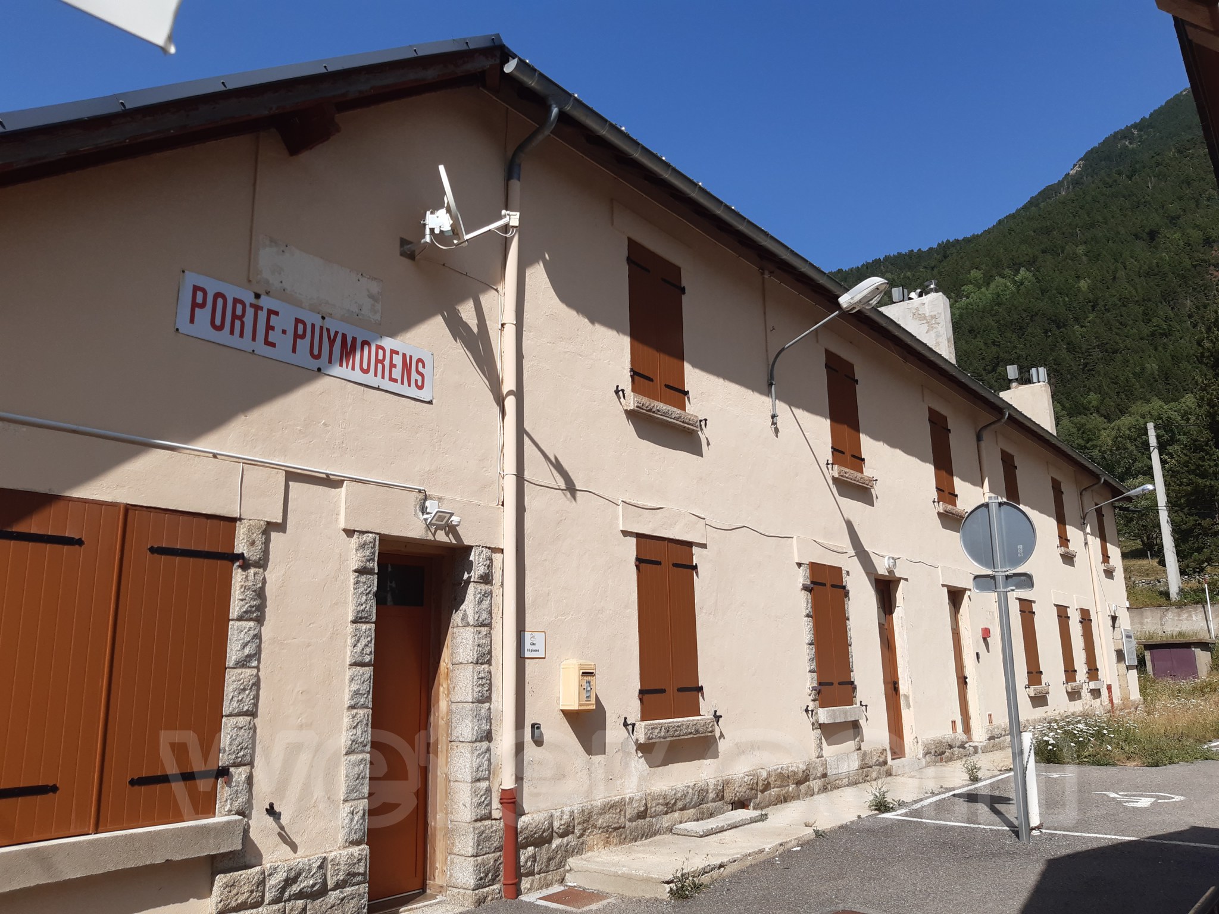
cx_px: 610
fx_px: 916
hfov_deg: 67.3
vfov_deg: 53.1
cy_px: 457
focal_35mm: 26
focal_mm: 3.92
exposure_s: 1/2564
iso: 40
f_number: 1.7
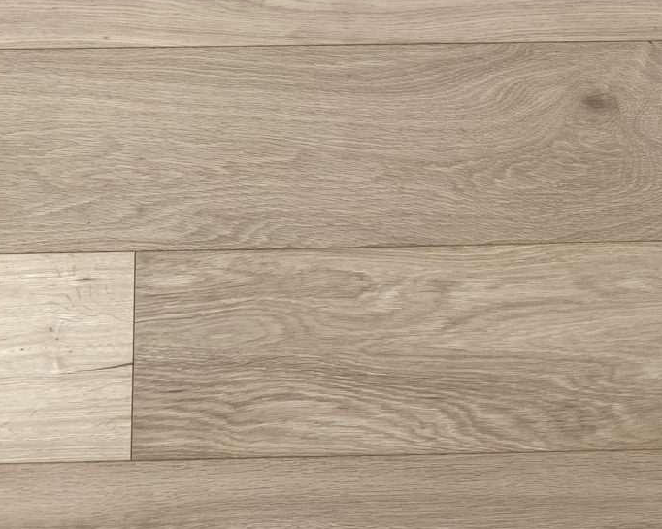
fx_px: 1175
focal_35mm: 60
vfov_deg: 24.5
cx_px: 679
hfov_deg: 29.2
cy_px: 33
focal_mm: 4.25
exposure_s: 1/990
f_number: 1.8
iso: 32
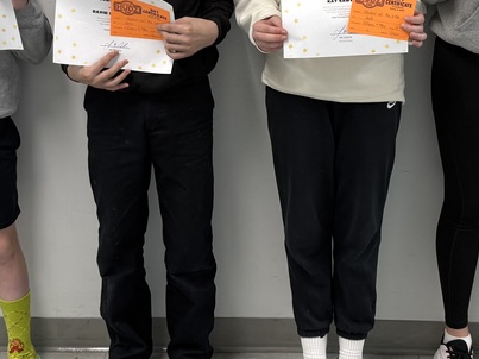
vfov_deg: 23.6
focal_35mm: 61
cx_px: 269
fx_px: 844
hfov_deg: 31.7
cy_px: 69
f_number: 1.78
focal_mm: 6.76
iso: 160
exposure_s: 1/120
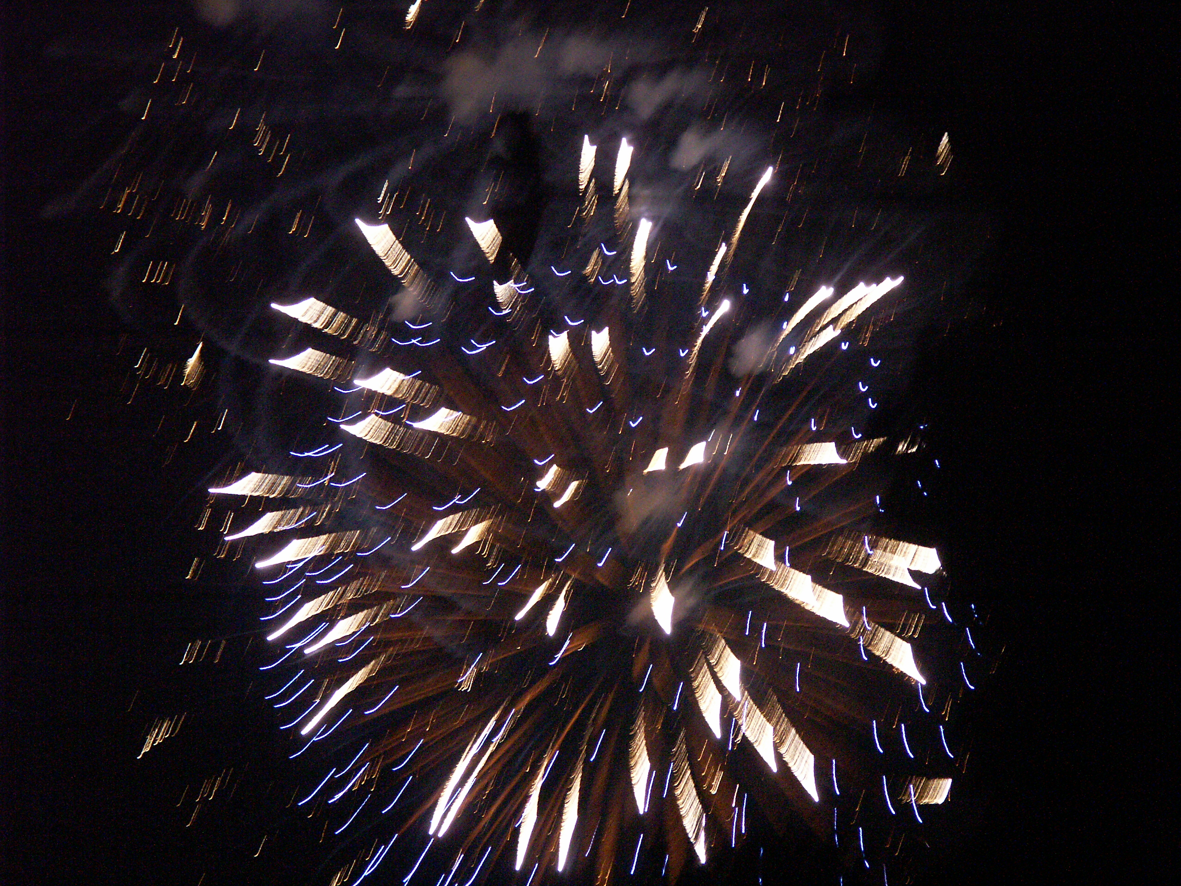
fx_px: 6789
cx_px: 590
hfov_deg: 9.9
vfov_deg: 7.5
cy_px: 443
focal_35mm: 199
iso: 400
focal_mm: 50.48
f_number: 3.5
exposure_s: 1/4
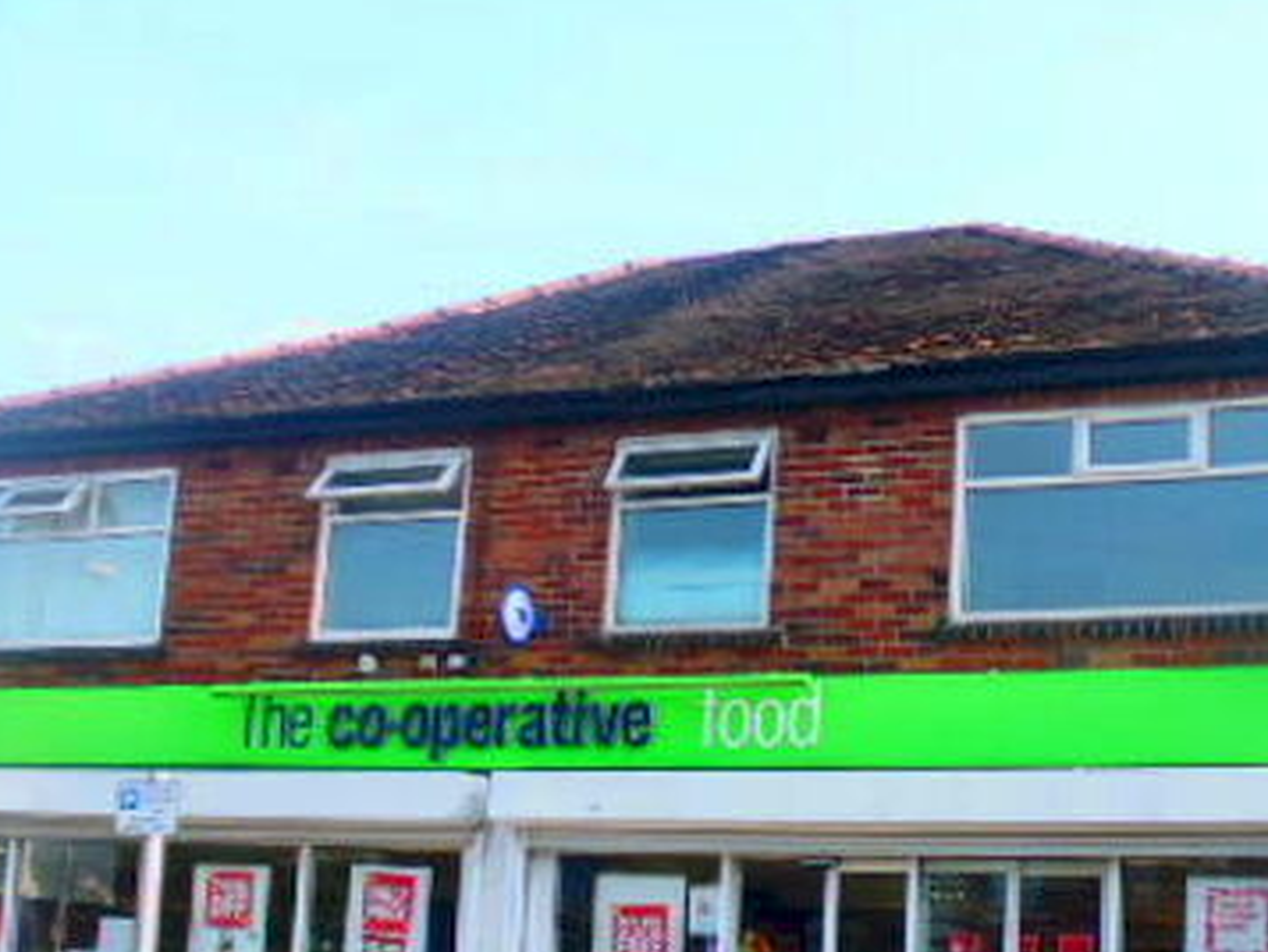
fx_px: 1722
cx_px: 980
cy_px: 748
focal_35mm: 47
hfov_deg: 39.1
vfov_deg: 30.2
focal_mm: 4.3
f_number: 2.8
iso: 100
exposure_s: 1/500
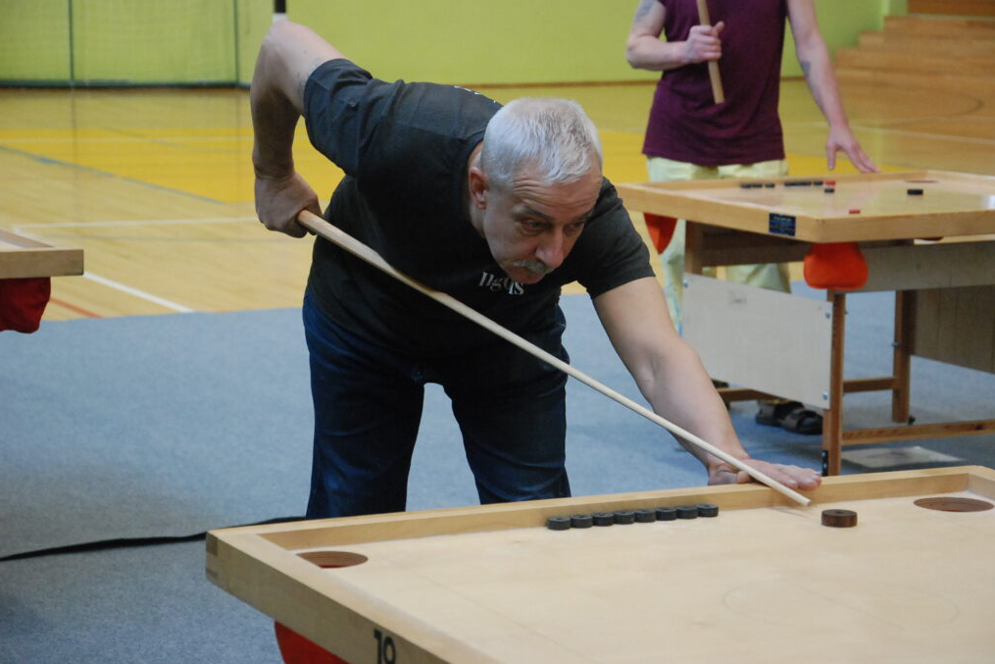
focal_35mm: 106
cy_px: 330
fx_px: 2930
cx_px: 497
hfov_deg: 19.3
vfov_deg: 12.9
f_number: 5.6
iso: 1600
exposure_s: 1/100
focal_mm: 70
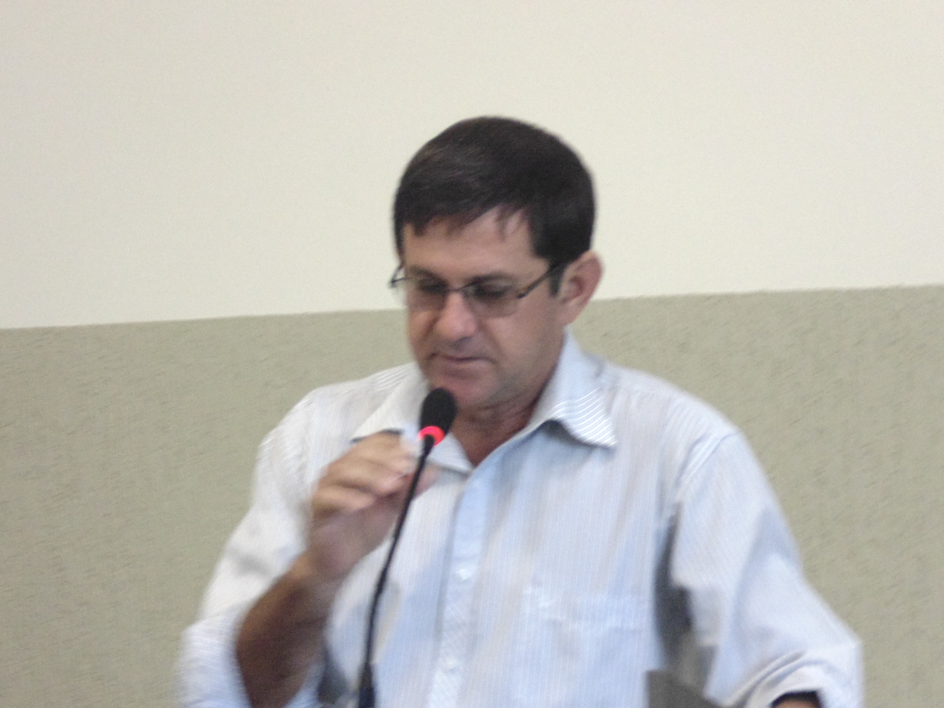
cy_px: 404
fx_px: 6435
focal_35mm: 236
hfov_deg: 8.4
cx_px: 415
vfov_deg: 6.3
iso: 400
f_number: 5.4
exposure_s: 1/20
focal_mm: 34.2
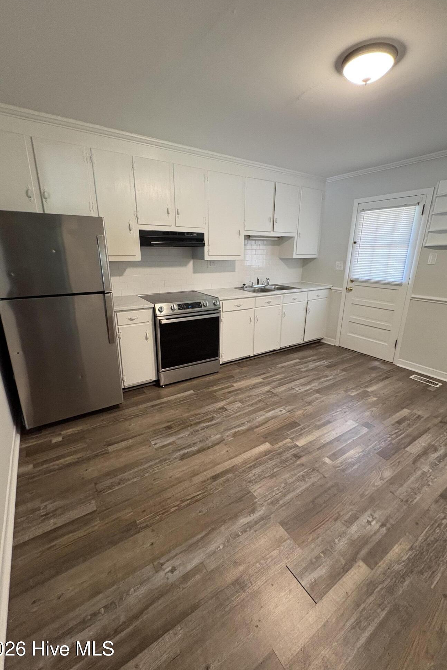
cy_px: 335
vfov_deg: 100.4
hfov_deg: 77.3
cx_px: 226
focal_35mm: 15
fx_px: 279
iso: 400
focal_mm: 2.22
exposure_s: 1/60
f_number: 2.2
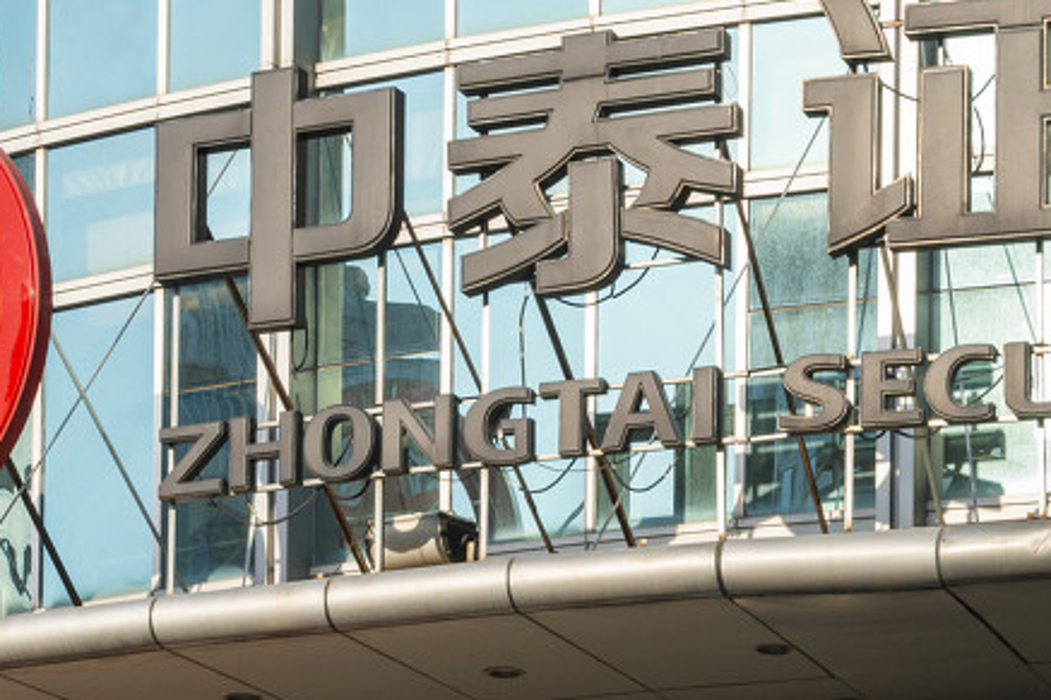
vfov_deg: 8.1
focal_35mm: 170
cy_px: 216
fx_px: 4961
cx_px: 1008
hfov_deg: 12.0
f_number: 10
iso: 500
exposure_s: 1/320
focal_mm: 58
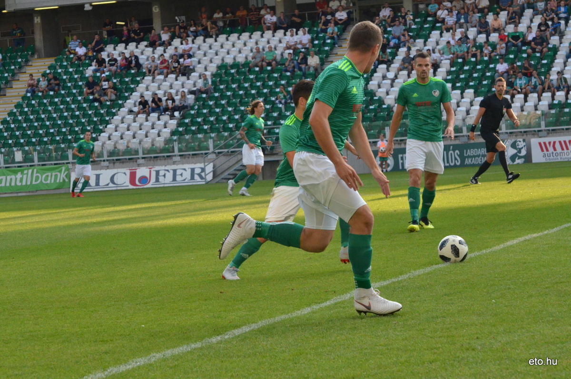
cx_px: 286
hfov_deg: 14.9
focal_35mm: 138
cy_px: 190
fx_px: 2184
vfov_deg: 9.9
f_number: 10
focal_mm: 92
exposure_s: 1/1600
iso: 2200
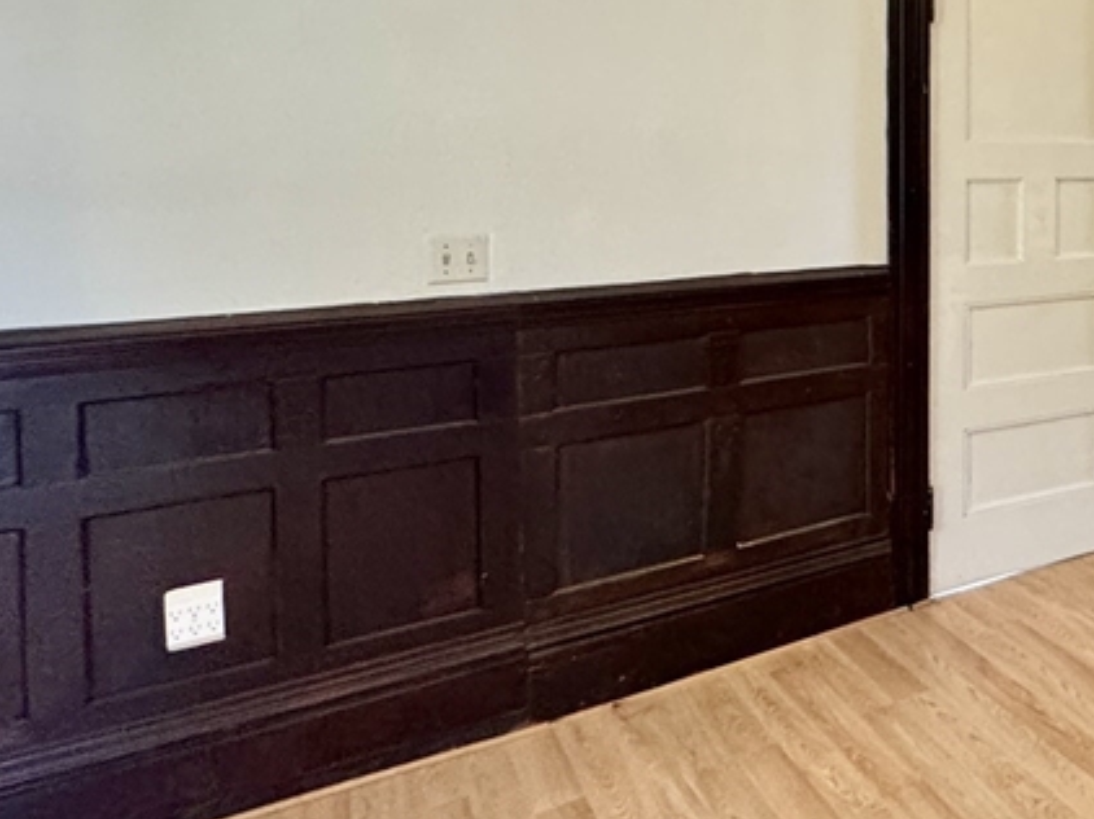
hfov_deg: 41.3
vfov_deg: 40.0
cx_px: 1242
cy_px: 161
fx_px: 1074
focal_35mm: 34
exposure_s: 1/60
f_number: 2.2
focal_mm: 2.22
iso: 640
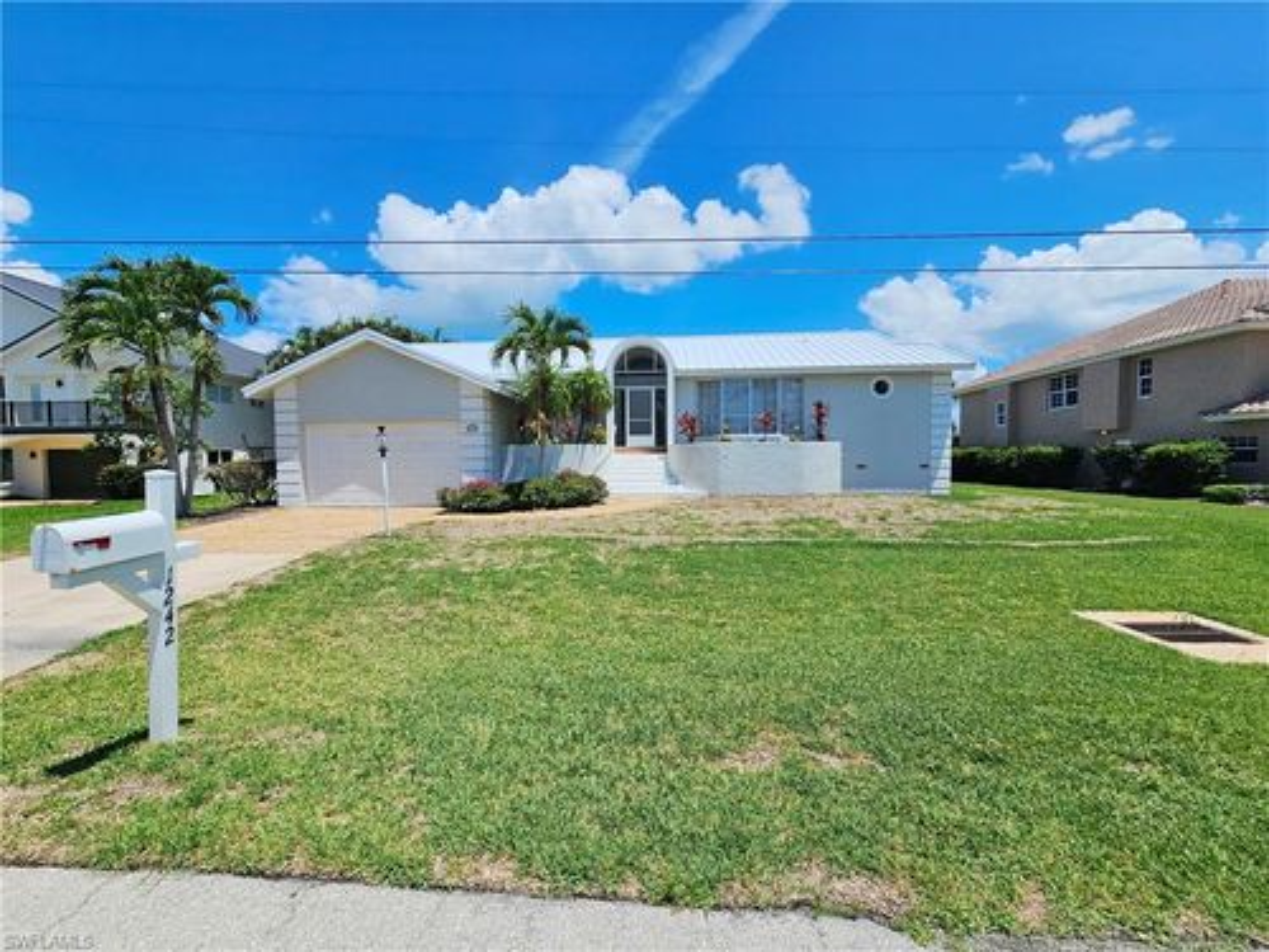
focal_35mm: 13
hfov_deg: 106.2
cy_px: 476
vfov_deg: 89.9
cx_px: 634
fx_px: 477
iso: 50
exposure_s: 1/4268
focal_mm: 2.2
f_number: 2.2
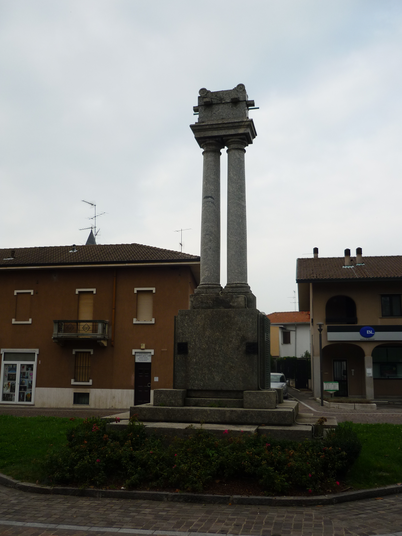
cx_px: 201
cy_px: 268
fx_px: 511
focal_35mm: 33
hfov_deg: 42.9
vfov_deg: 55.4
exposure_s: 1/640
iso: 80
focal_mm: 5.5
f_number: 2.8
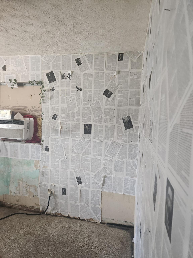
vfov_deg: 73.9
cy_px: 129
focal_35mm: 23
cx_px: 96
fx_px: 171
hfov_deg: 58.9
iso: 640
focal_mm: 5.4
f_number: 1.8
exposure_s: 1/60
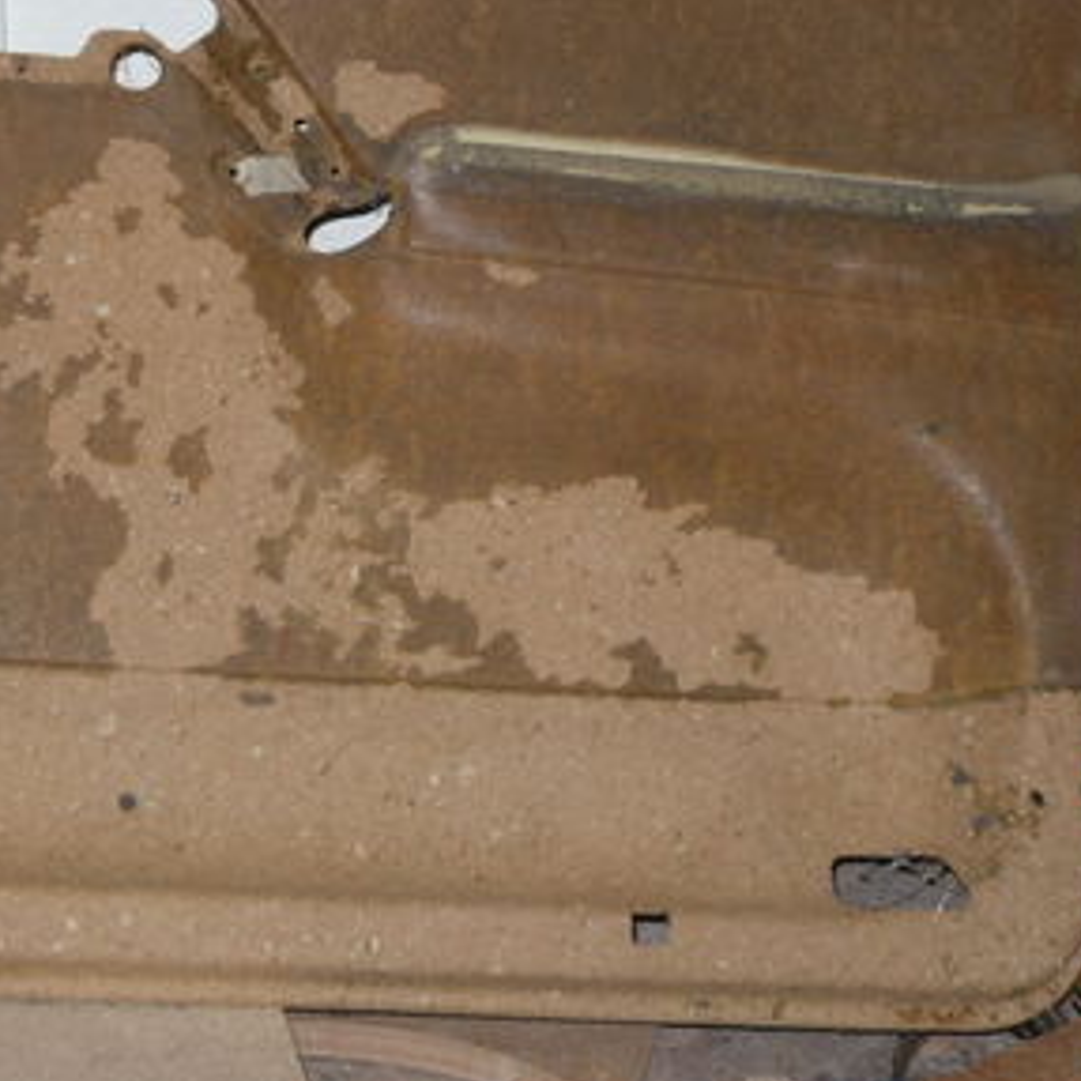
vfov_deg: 24.9
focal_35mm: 69
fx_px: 2438
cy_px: 384
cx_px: 169
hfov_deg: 24.5
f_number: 3.5
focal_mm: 6.3
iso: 80
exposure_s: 1/45
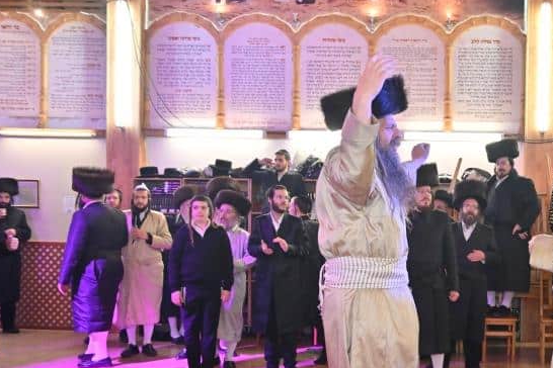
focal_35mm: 45
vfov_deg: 29.7
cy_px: 245
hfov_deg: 41.6
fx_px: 691
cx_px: 447
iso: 800
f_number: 4
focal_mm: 24
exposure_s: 1/160
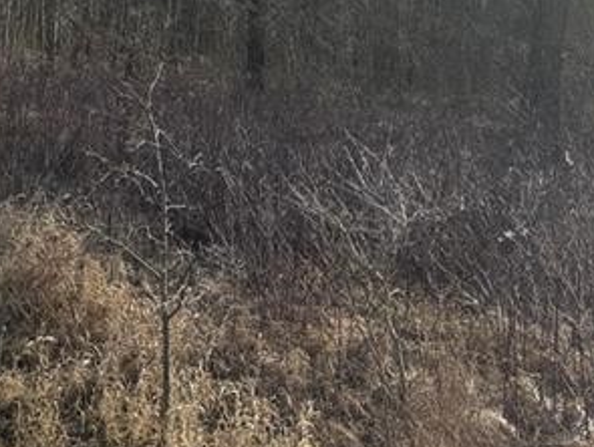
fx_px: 1117
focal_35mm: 65
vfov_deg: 21.4
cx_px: -22
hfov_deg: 27.8
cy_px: -58
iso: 80
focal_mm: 6.86
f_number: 1.78
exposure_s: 1/2959
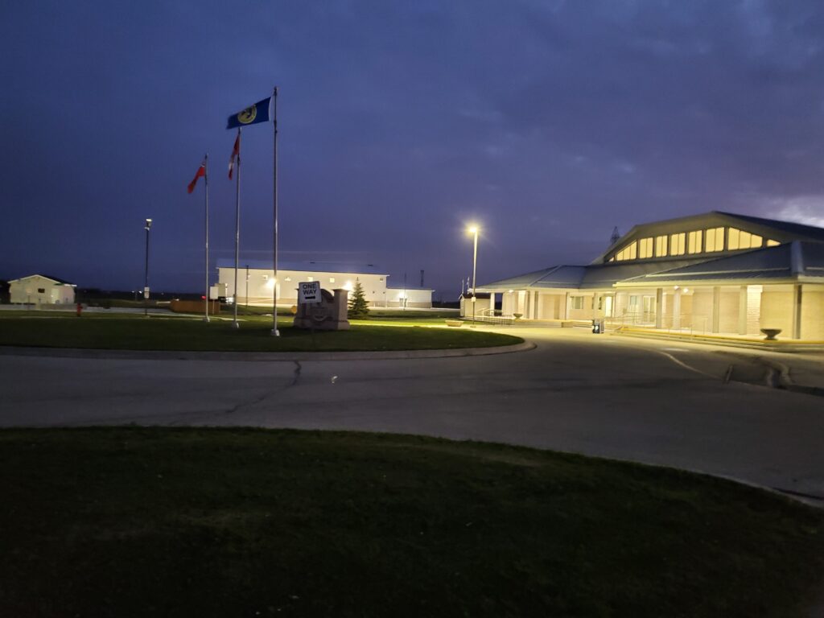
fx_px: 619
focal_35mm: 26
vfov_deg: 53.1
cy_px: 309
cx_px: 412
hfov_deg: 67.3
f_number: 1.5
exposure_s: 1/10
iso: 800
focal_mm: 4.3
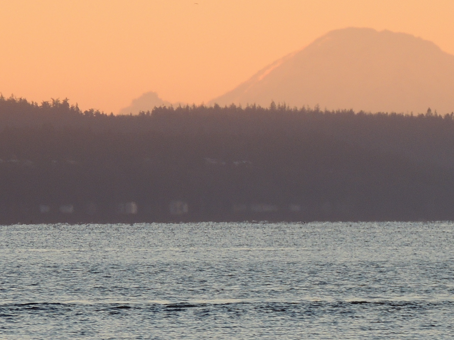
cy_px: 234
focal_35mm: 769
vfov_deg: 1.9
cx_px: 395
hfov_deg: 2.6
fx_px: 10088
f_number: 4.8
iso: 110
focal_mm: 57.9
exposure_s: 1/200
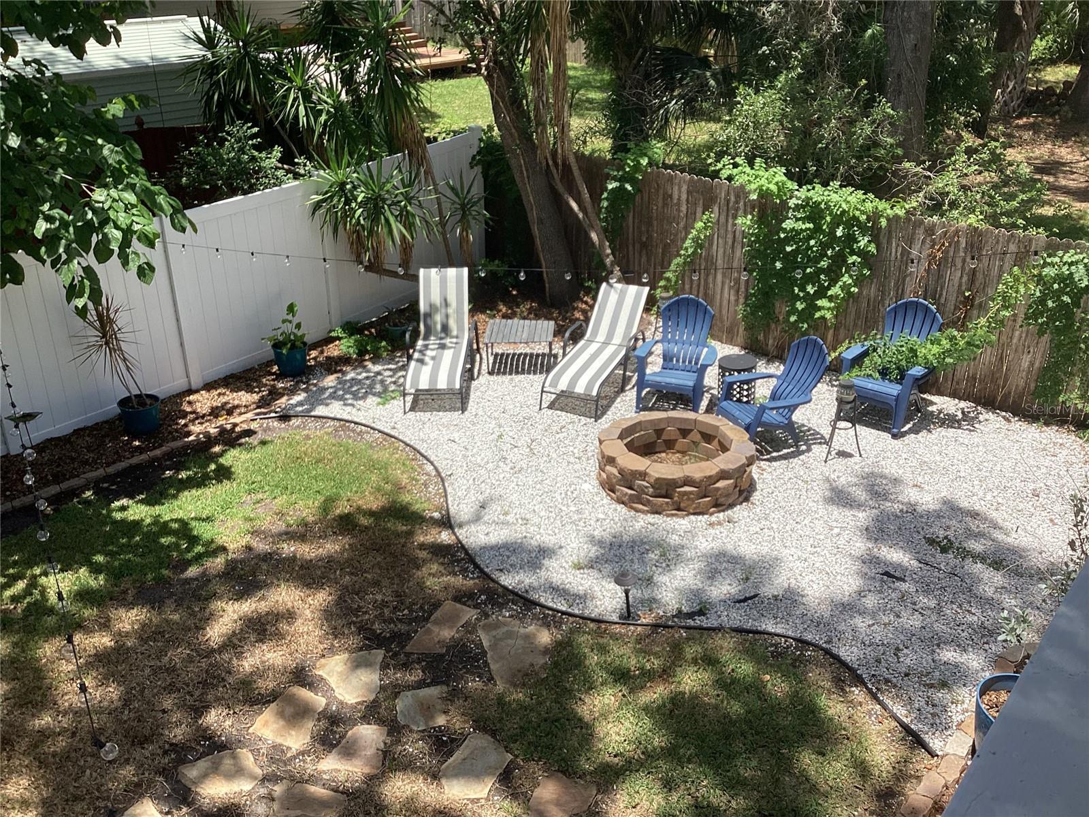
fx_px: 975
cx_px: 544
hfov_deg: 58.4
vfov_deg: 45.4
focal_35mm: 31
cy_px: 408
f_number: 2.4
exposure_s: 1/1087
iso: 25
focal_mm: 3.3
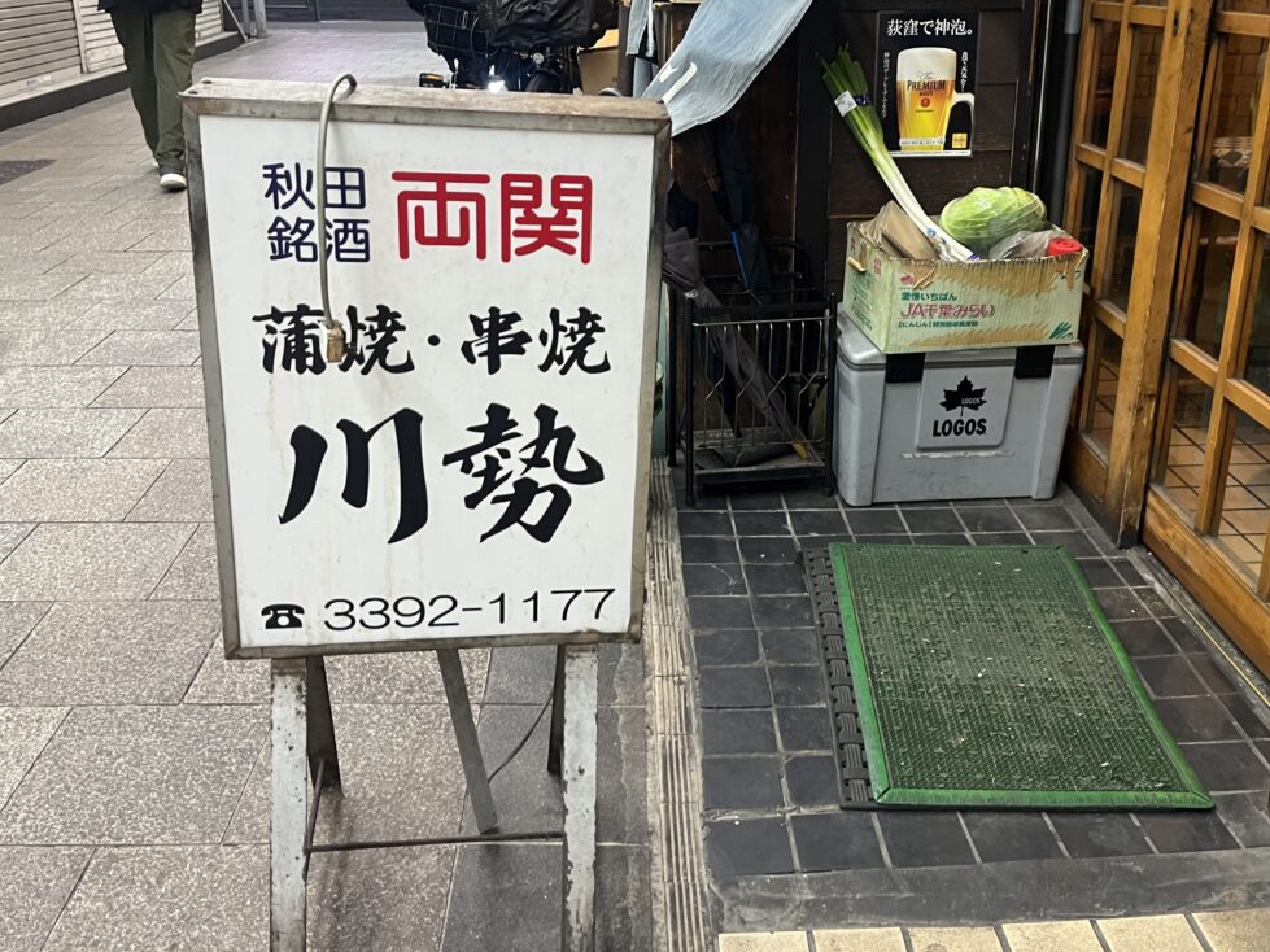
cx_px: 694
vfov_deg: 41.4
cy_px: 336
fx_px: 1247
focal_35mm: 34
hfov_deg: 53.9
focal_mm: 5.1
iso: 320
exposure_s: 1/50
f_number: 1.6
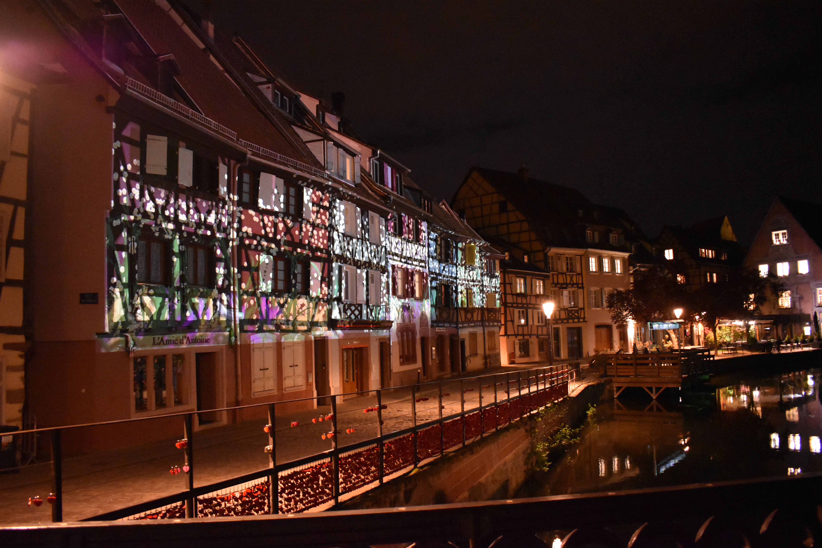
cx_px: 411
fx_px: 616
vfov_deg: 47.9
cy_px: 274
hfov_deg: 67.4
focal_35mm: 27
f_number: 3.5
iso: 6400
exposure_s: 1/13
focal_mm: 18
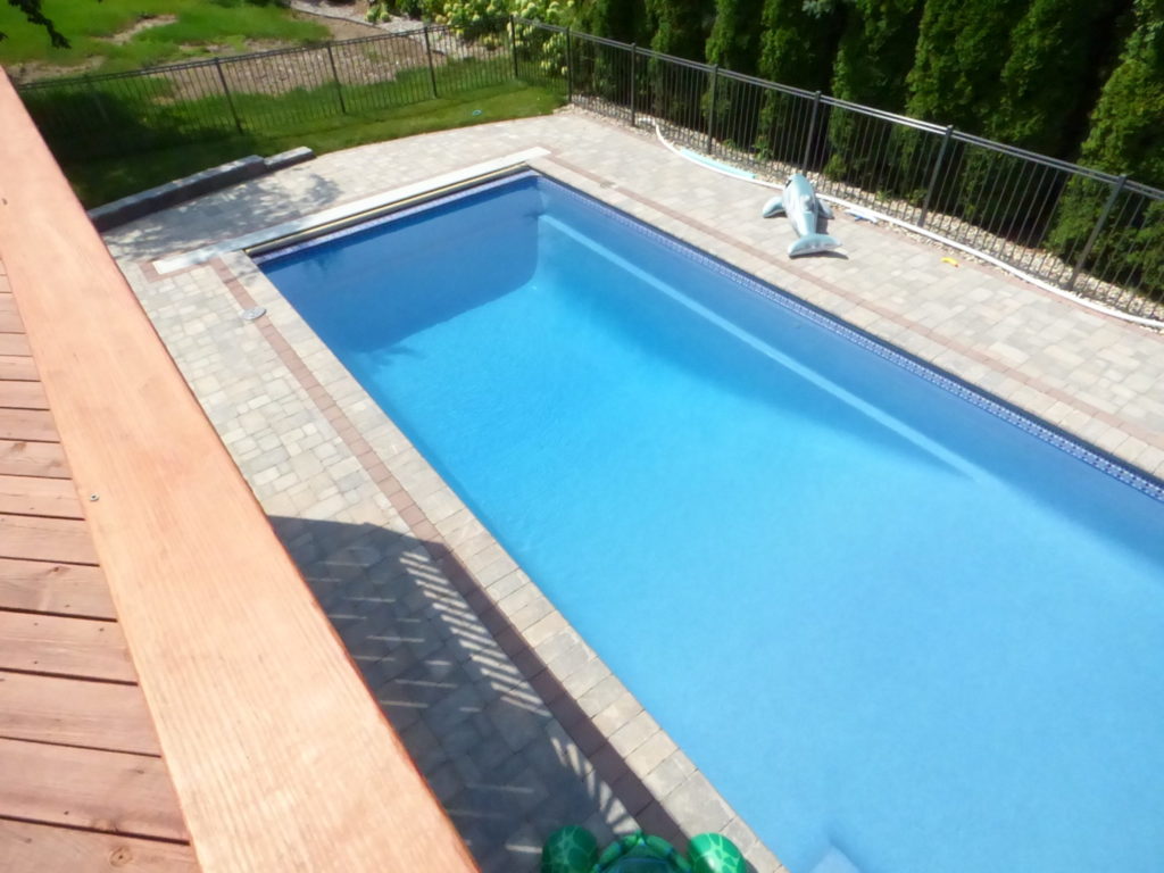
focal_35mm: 20
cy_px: 436
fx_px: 673
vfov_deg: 66.0
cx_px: 582
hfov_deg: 81.7
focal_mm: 3.58
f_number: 8
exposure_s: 1/2000
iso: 1600
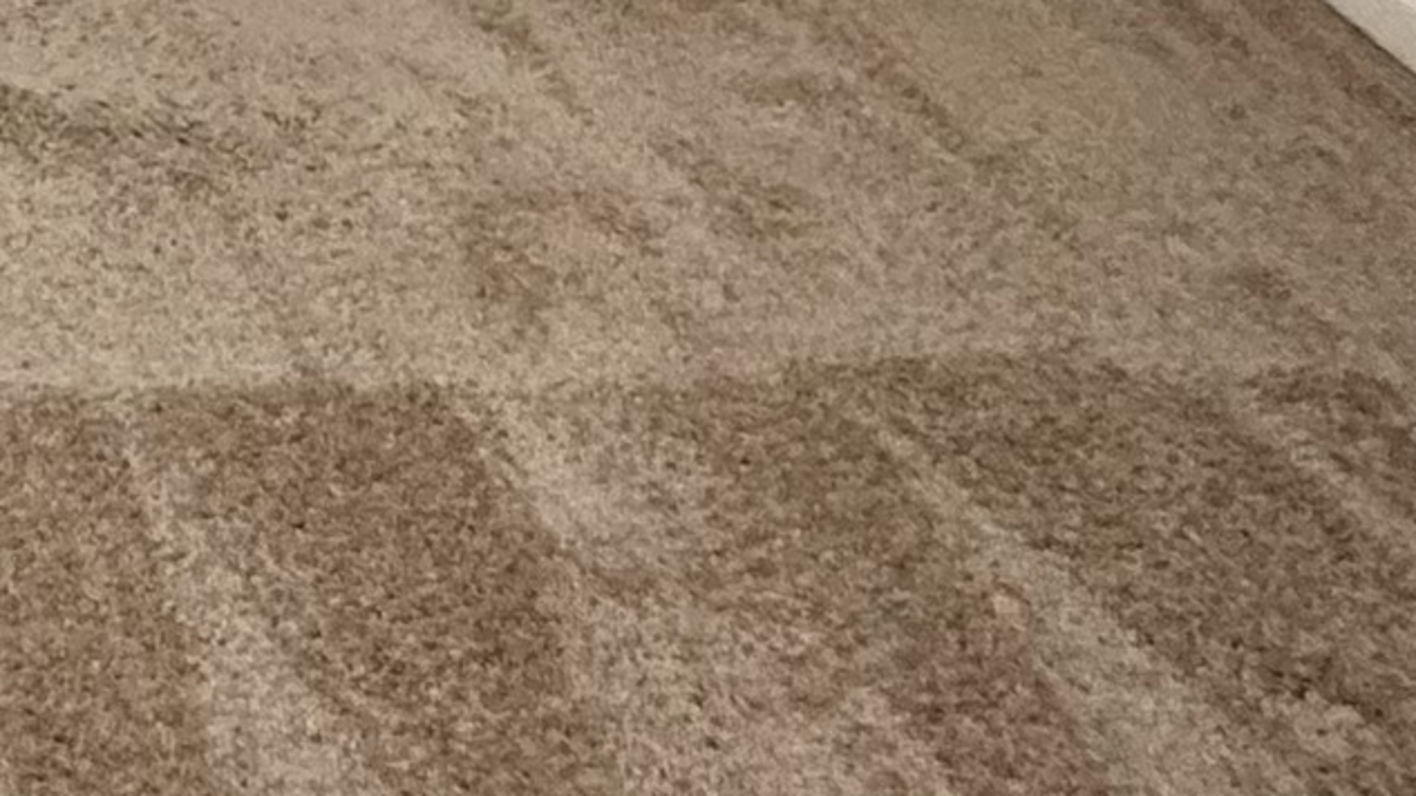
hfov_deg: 20.9
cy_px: -1757
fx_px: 2778
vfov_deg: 10.3
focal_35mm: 74
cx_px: -1047
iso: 200
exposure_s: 1/60
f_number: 2.2
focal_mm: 2.22
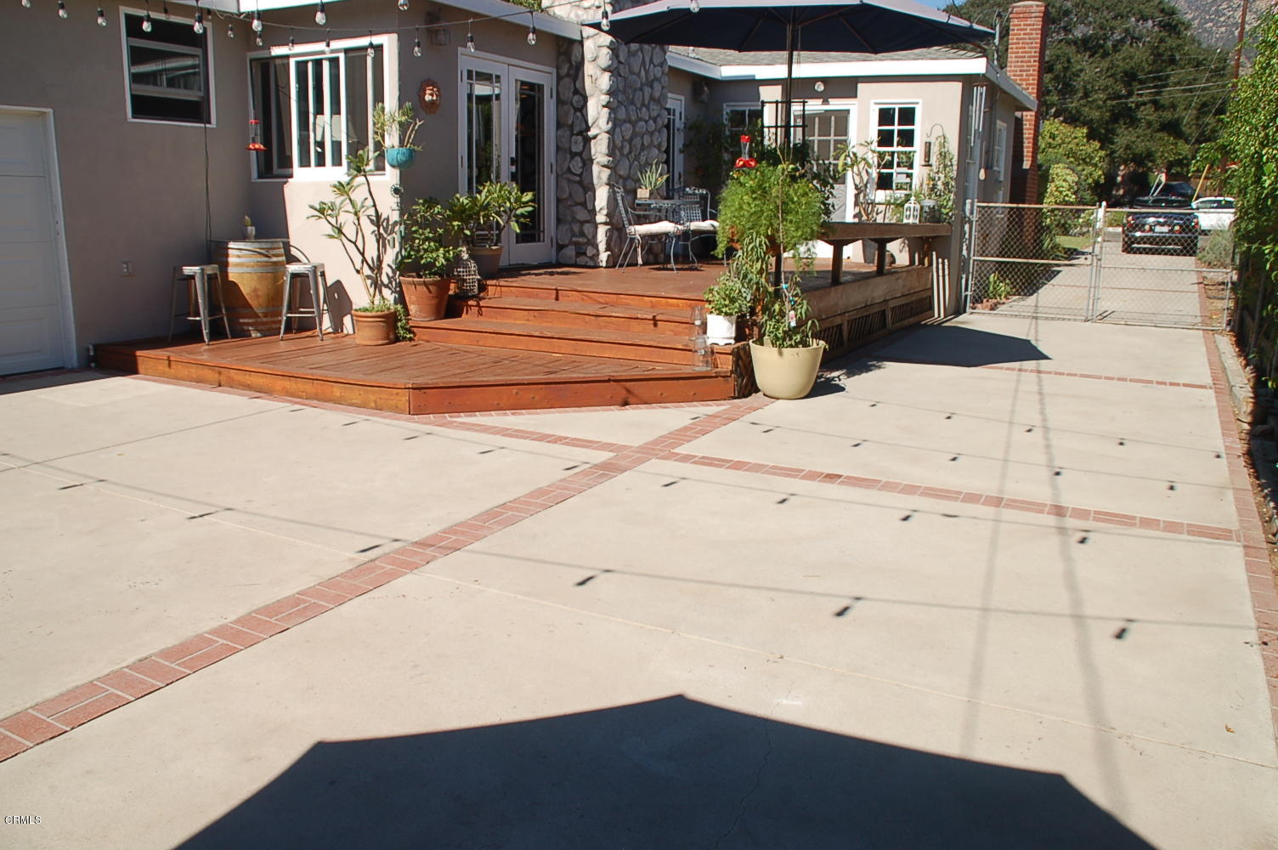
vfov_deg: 47.8
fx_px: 958
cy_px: 425
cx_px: 639
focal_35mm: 27
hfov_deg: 67.4
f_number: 10
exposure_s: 1/400
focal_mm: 18
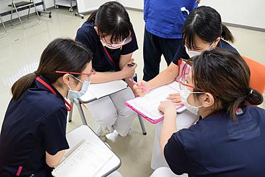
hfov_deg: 57.2
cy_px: 88
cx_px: 132
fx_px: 243
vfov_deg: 40.0
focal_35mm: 33
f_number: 7.1
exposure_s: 1/30
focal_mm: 22
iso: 560
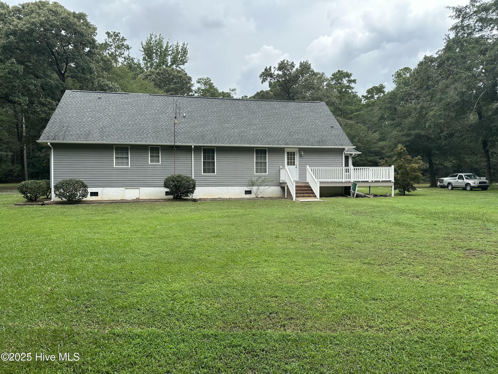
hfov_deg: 71.6
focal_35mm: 24
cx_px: 249
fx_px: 345
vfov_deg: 56.8
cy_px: 187
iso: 80
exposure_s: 1/1212
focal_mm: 6.86
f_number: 1.78
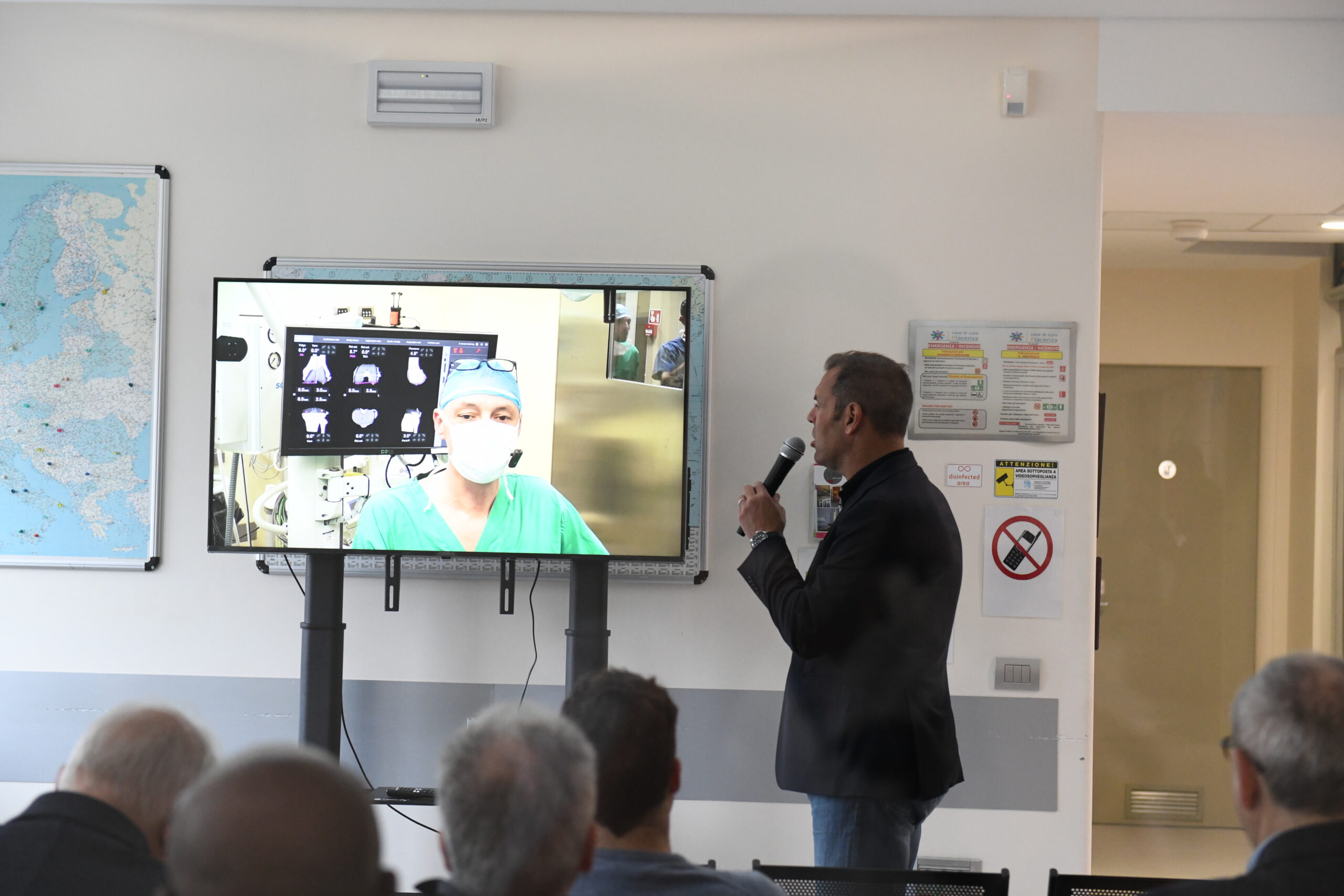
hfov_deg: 28.8
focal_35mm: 70
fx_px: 2613
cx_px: 672
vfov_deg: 19.5
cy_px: 448
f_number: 4
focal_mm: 70
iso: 3200
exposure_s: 1/250
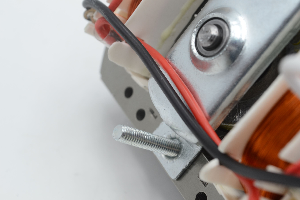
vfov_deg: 16.6
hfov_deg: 24.6
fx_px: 687
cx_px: 150
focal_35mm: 82
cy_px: 100
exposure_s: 1/50
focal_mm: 55
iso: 200
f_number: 9
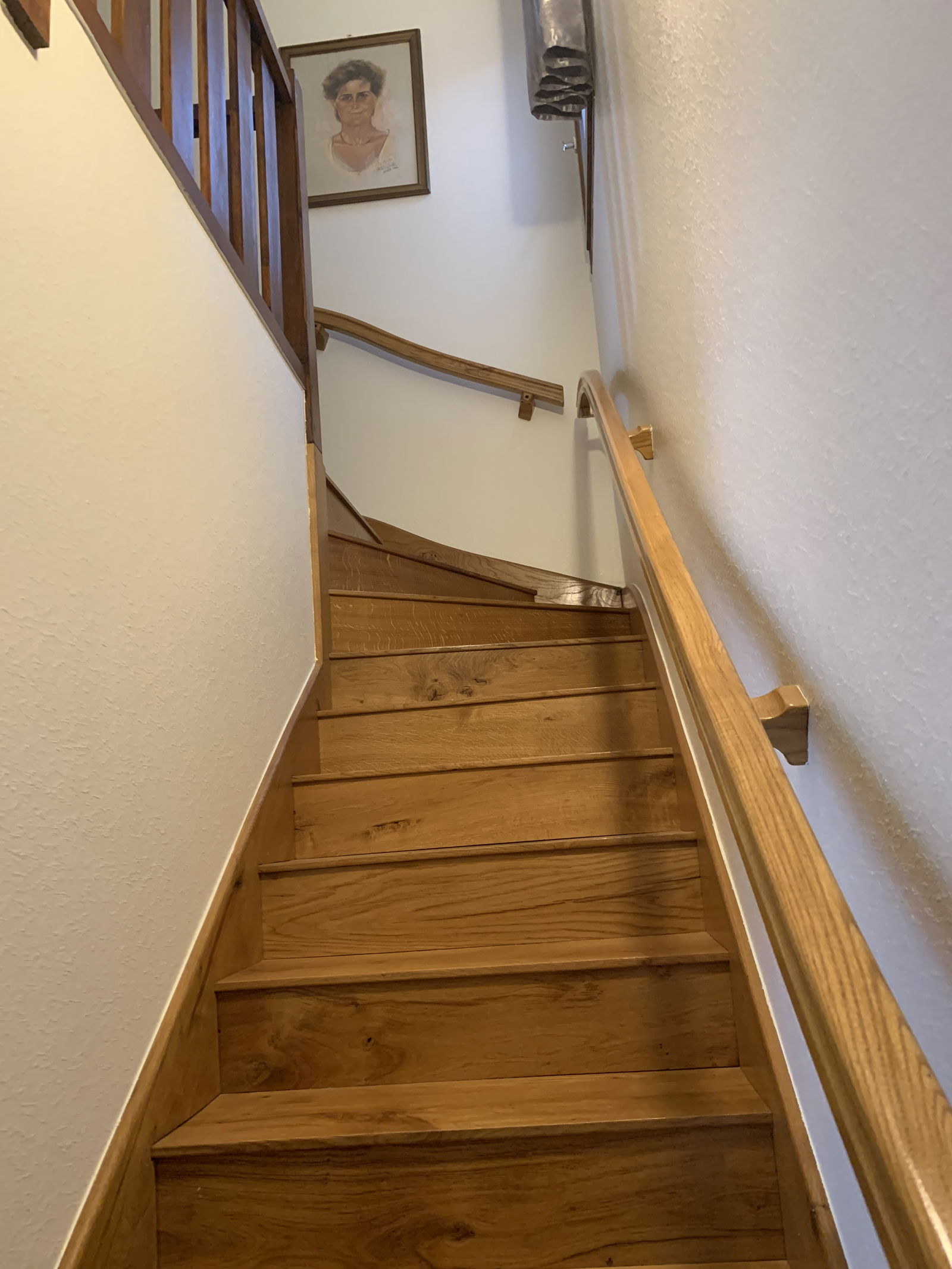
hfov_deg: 53.1
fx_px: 953
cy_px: 634
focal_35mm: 26
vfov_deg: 67.3
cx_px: 476
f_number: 1.8
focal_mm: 4.25
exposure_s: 1/60
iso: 400
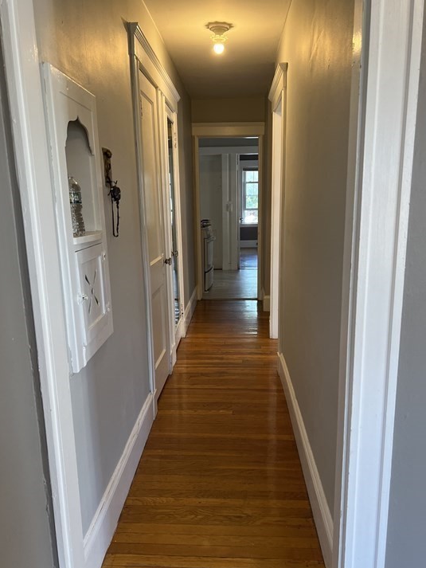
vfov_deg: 63.4
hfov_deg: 49.8
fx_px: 459
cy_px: 293
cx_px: 209
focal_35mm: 28
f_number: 1.5
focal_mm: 5.7
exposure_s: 1/120
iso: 125
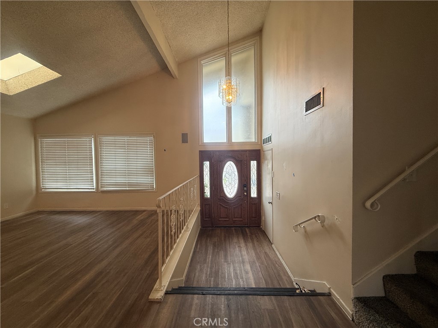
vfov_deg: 85.7
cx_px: 219
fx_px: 177
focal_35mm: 14
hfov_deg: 102.1
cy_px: 164
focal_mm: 2.22
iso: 160
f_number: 2.2
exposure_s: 1/120
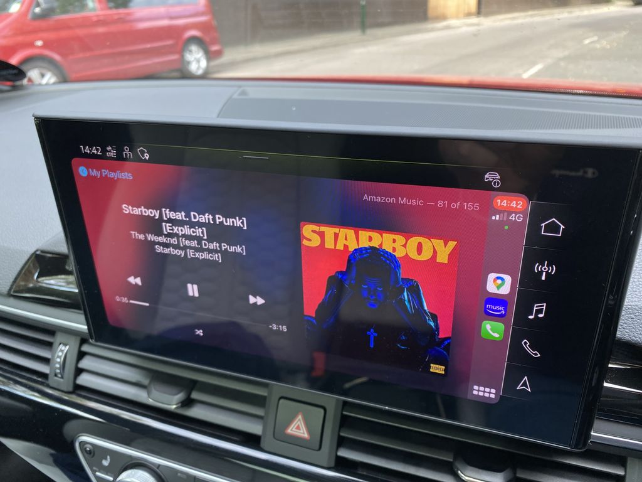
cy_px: 241
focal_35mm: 26
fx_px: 482
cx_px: 321
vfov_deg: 53.1
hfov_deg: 67.3
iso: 64
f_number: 1.8
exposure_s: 1/160
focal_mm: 4.25
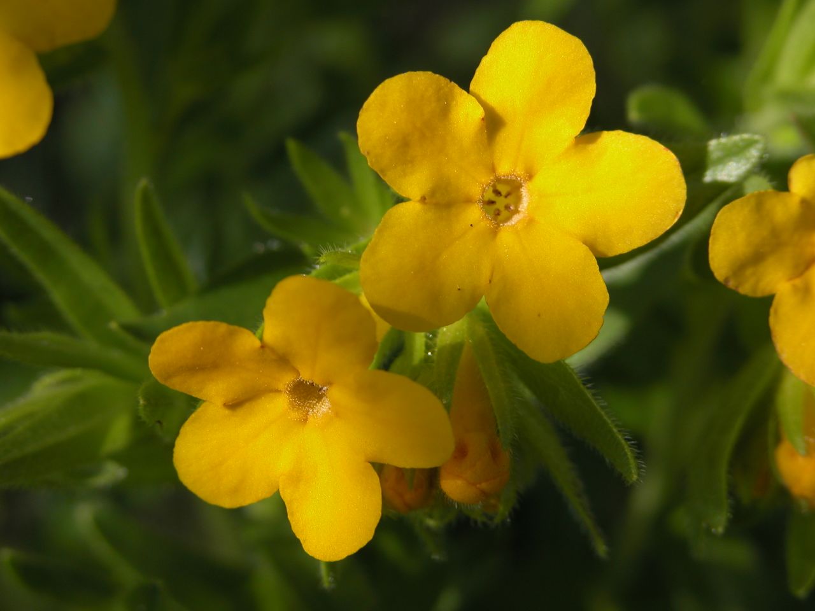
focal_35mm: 136
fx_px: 3202
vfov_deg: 10.9
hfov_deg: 14.5
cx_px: 408
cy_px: 306
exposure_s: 1/477
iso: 100
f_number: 4.8
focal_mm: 34.7
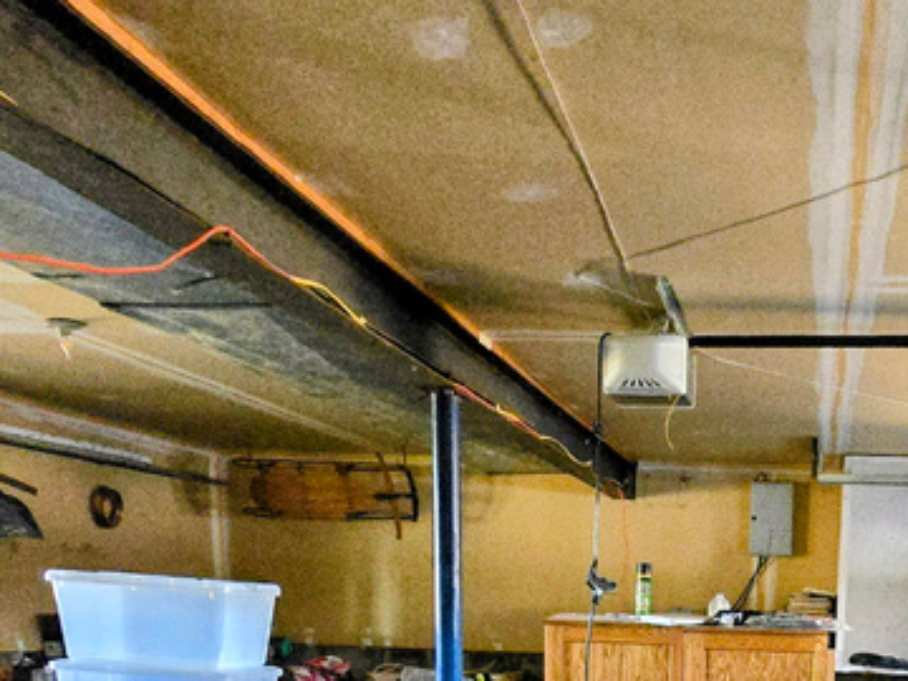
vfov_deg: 33.1
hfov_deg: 47.2
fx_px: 971
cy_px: 772
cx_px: 739
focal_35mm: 37
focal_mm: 1.7
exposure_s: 1/60
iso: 1600
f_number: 2.2
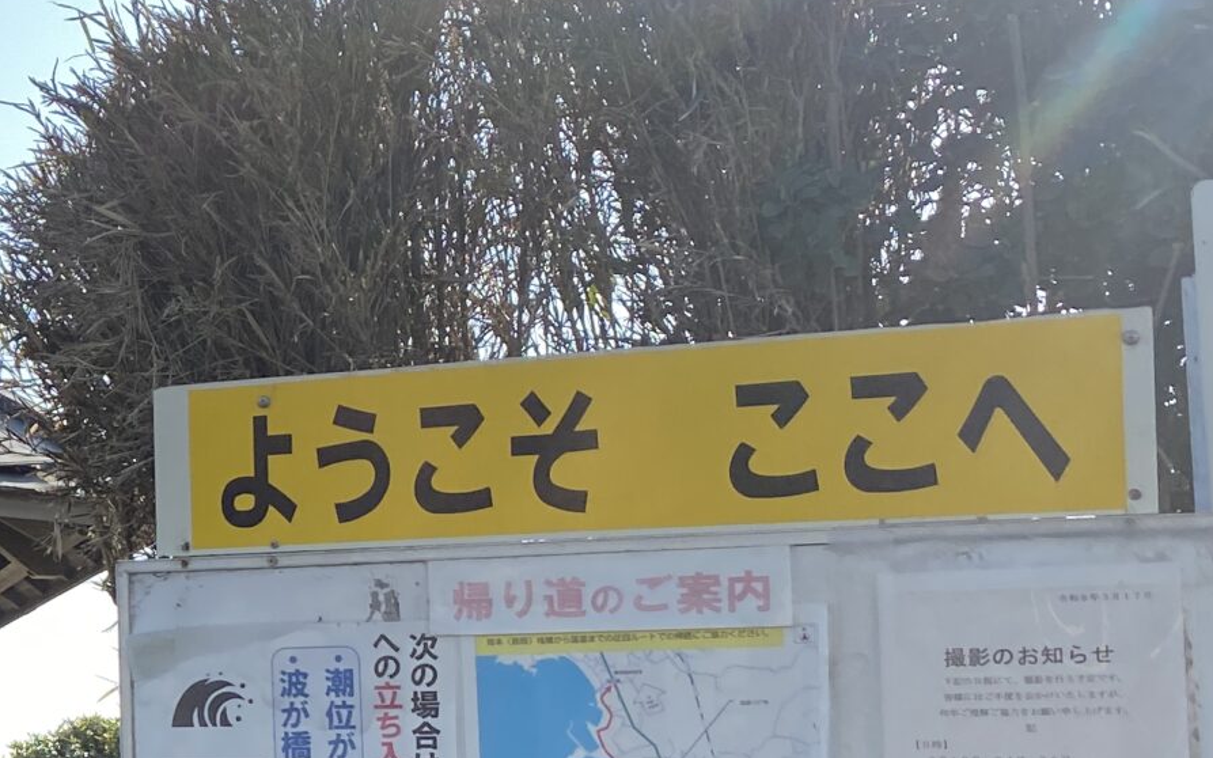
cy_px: 655
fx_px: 2611
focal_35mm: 79
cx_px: -436
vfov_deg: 16.3
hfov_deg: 22.8
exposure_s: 1/2688
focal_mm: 4.25
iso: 32
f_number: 1.8
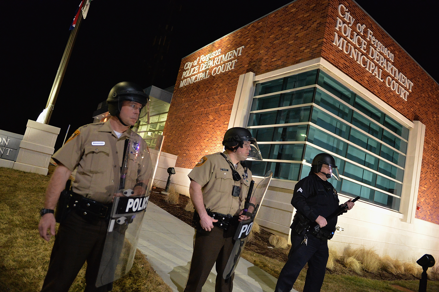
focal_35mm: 24
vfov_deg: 53.1
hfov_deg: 73.8
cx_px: 220
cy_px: 146
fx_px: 293
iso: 6400
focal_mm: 24
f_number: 2.8
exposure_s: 1/250
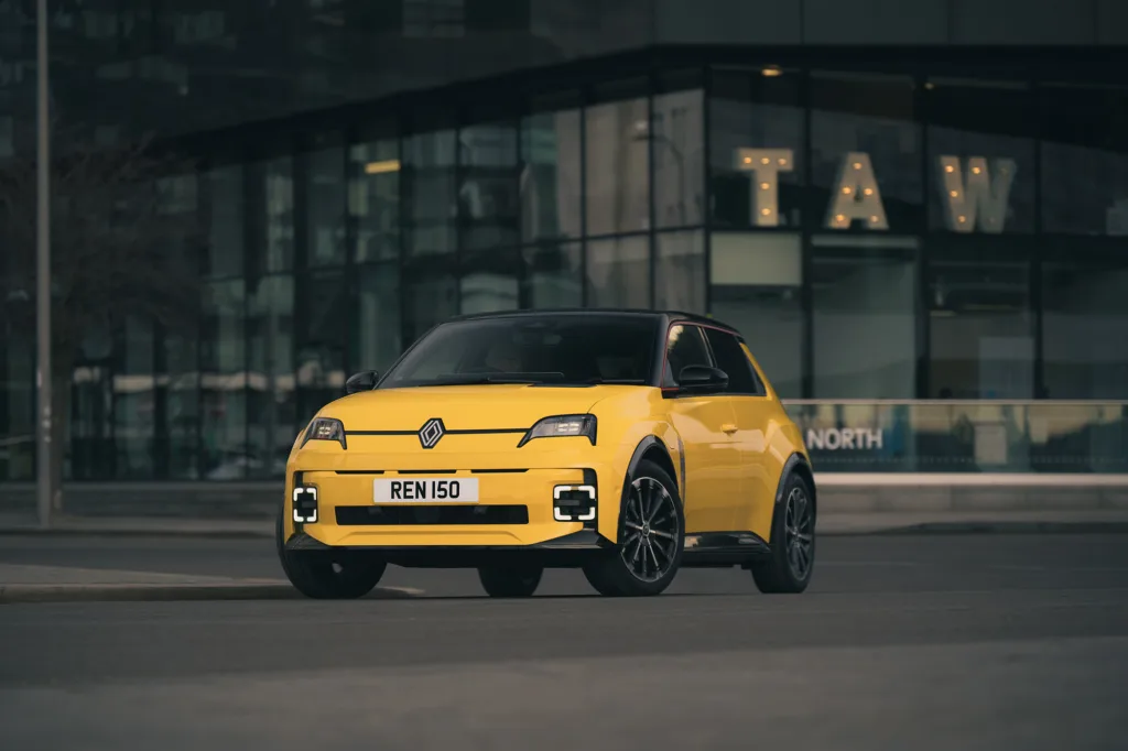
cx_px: 564
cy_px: 376
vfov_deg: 11.0
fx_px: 3884
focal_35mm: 124
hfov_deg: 16.5
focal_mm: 124
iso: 125
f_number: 3.2
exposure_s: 1/160
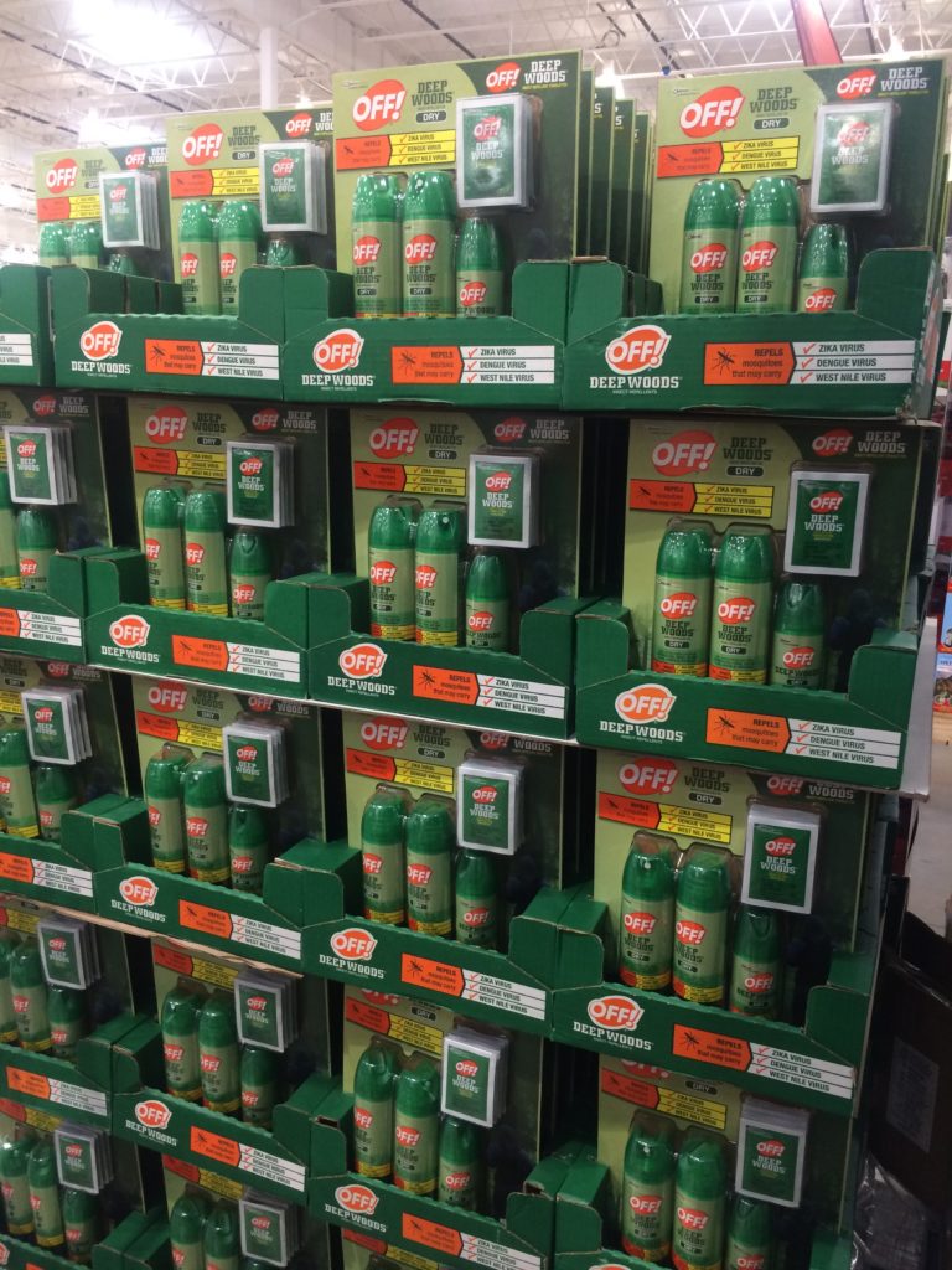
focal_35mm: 29
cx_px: 476
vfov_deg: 61.7
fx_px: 1063
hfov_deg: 48.2
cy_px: 635
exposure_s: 1/30
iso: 125
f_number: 2.2
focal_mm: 4.15
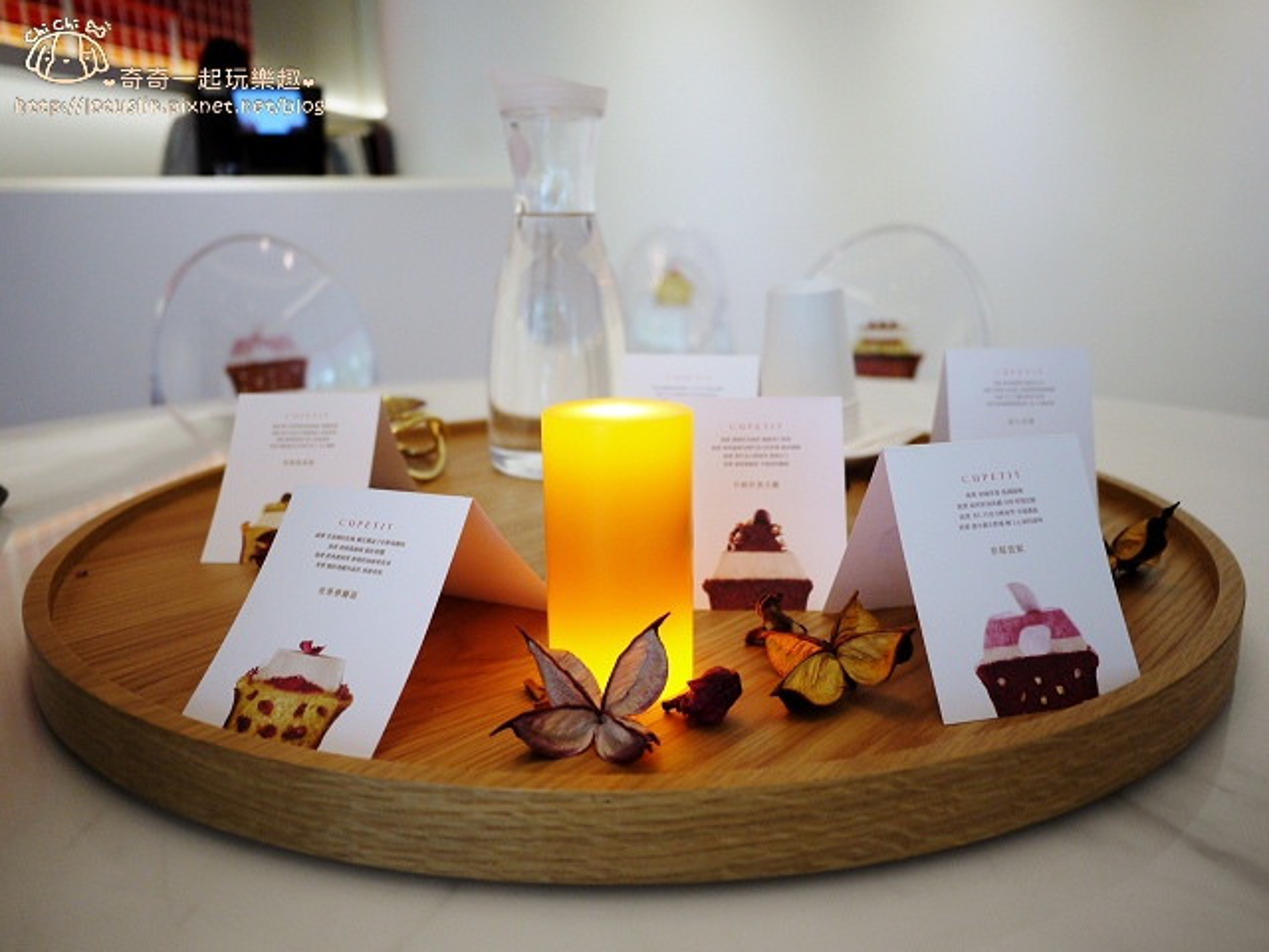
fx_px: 1026
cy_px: 476
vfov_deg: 49.7
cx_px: 634
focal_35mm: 28
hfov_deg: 63.4
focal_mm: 14
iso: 250
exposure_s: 1/60
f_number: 2.5
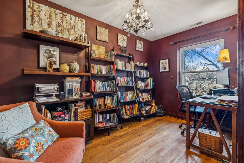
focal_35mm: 16
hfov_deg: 96.7
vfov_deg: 73.7
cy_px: 82
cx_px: 122
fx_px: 108
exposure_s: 1/13
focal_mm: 16
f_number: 8
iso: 320
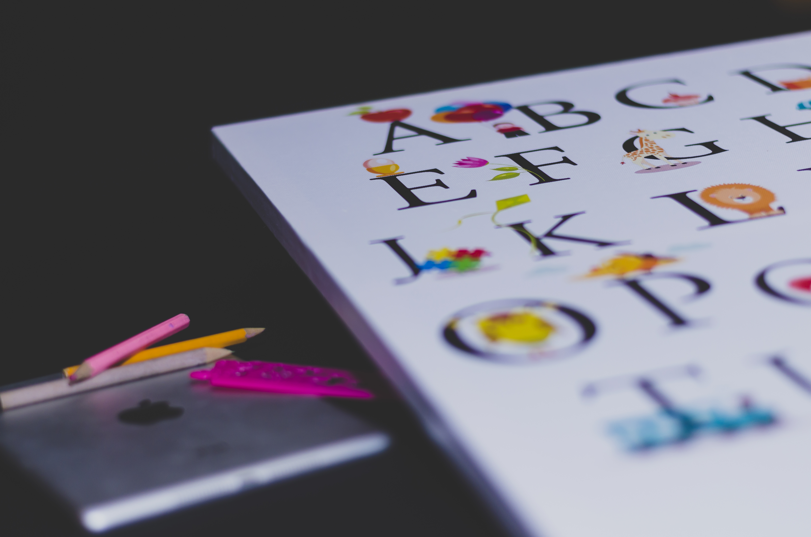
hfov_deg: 27.0
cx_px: 406
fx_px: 1686
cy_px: 268
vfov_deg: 18.1
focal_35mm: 75
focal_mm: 50
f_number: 1.8
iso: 100
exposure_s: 1/125
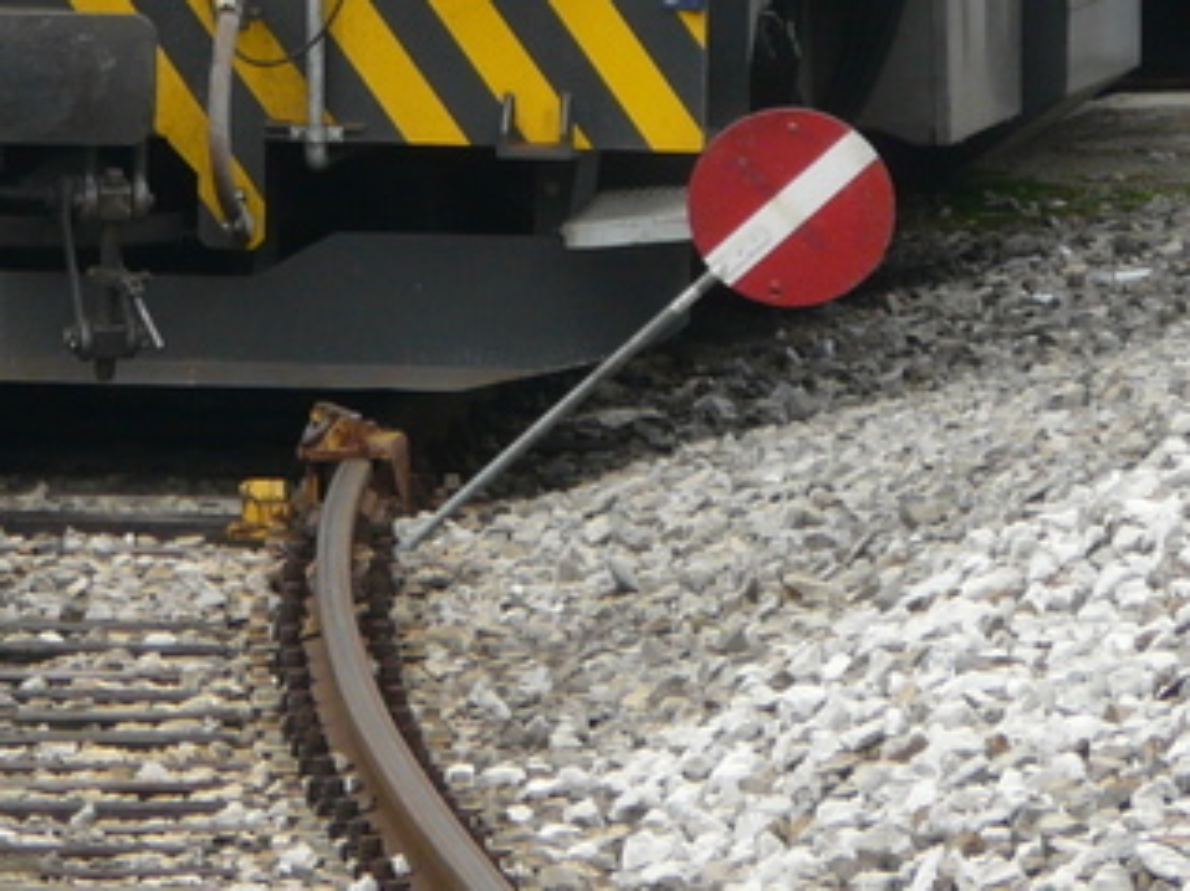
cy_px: -466
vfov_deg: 2.1
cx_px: 75
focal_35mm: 712
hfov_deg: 2.8
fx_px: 24467
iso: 100
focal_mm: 37.2
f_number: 4
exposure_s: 1/160
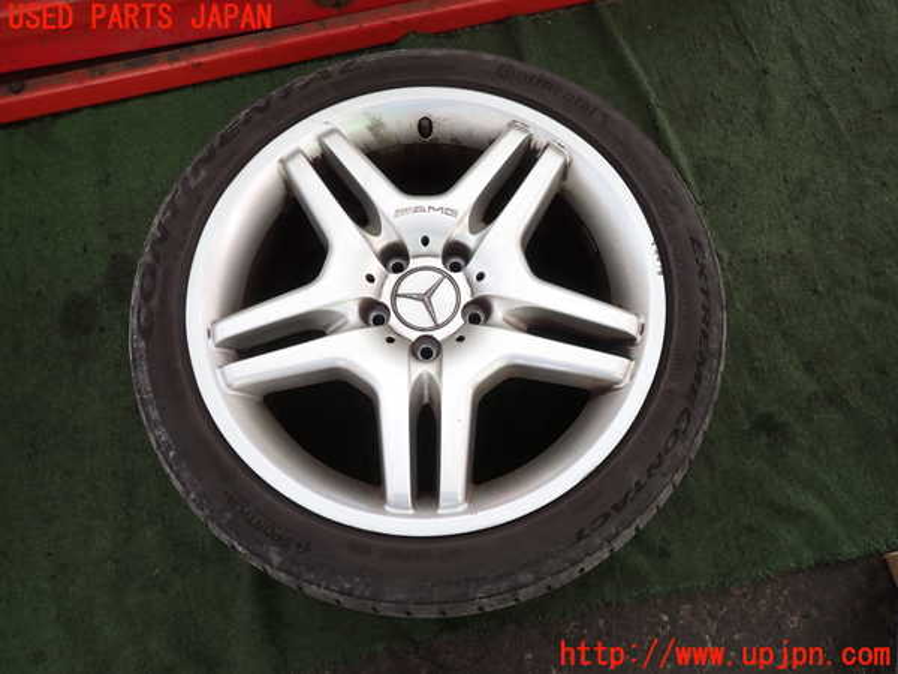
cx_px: 449
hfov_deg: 69.4
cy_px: 337
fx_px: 649
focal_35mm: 25
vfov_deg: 54.9
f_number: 2
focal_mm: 4.5
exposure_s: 1/60
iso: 200
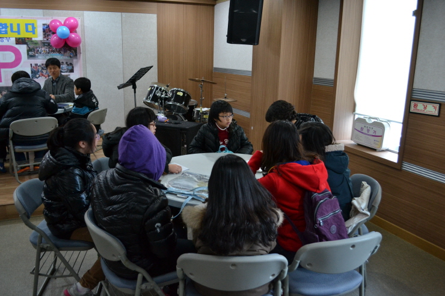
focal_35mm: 30
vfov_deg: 43.6
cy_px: 148
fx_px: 371
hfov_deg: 61.9
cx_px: 222
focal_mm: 20
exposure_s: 1/60
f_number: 3.8
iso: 1000
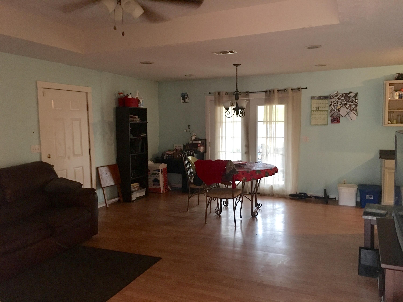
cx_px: 202
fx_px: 338
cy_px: 151
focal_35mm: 29
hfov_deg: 61.7
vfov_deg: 48.2
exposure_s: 1/4
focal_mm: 4.15
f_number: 2.2
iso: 64
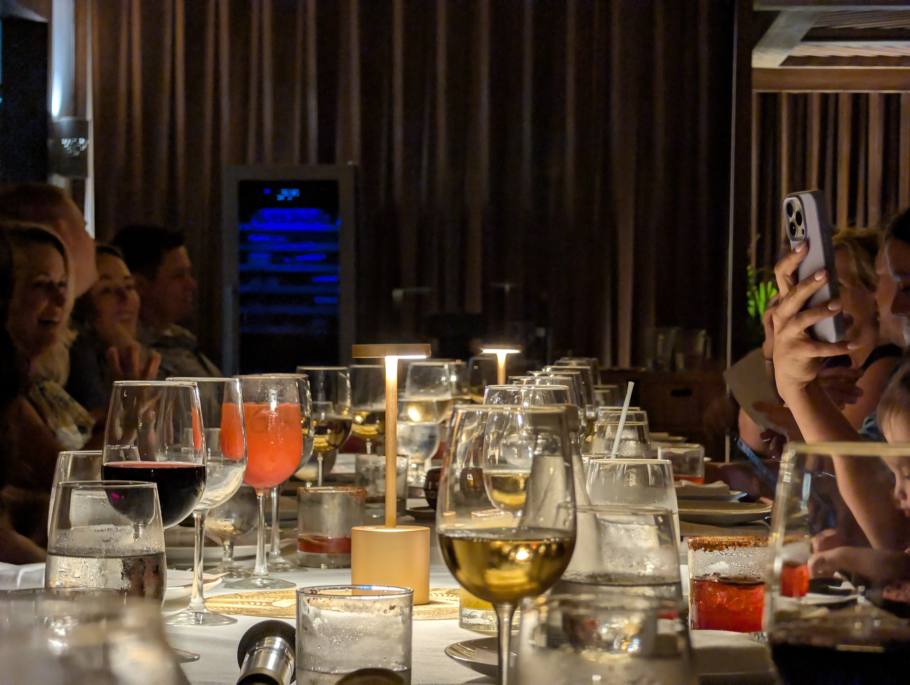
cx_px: 455
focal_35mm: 110
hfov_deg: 17.9
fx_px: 2896
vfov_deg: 13.5
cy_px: 342
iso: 362
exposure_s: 1/21.4
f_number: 2.8
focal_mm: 18
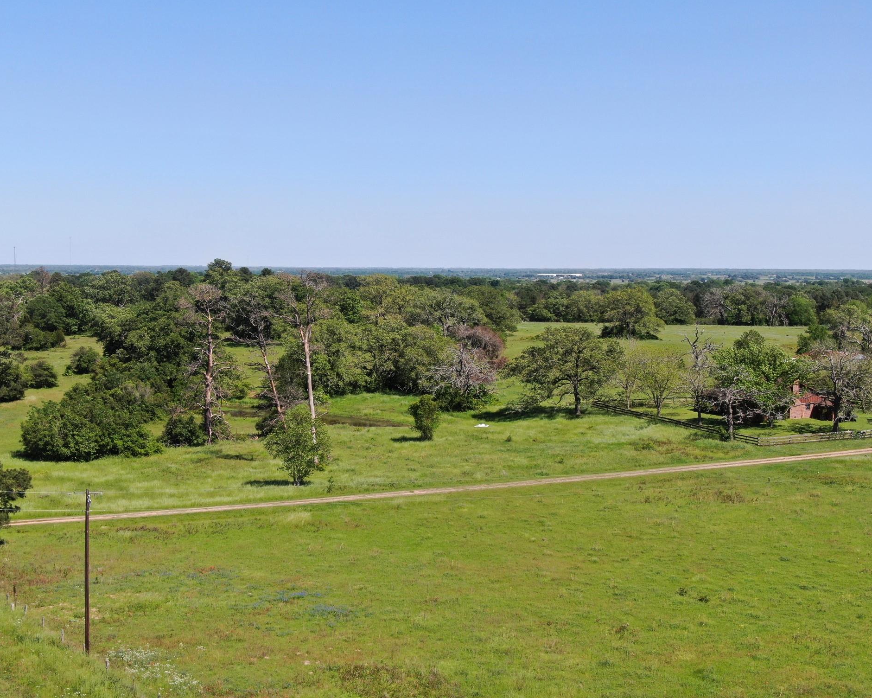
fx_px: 1316
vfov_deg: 29.7
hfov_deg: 36.6
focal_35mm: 51
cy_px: 347
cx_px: 407
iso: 100
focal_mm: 8.6
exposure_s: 1/640
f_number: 3.8
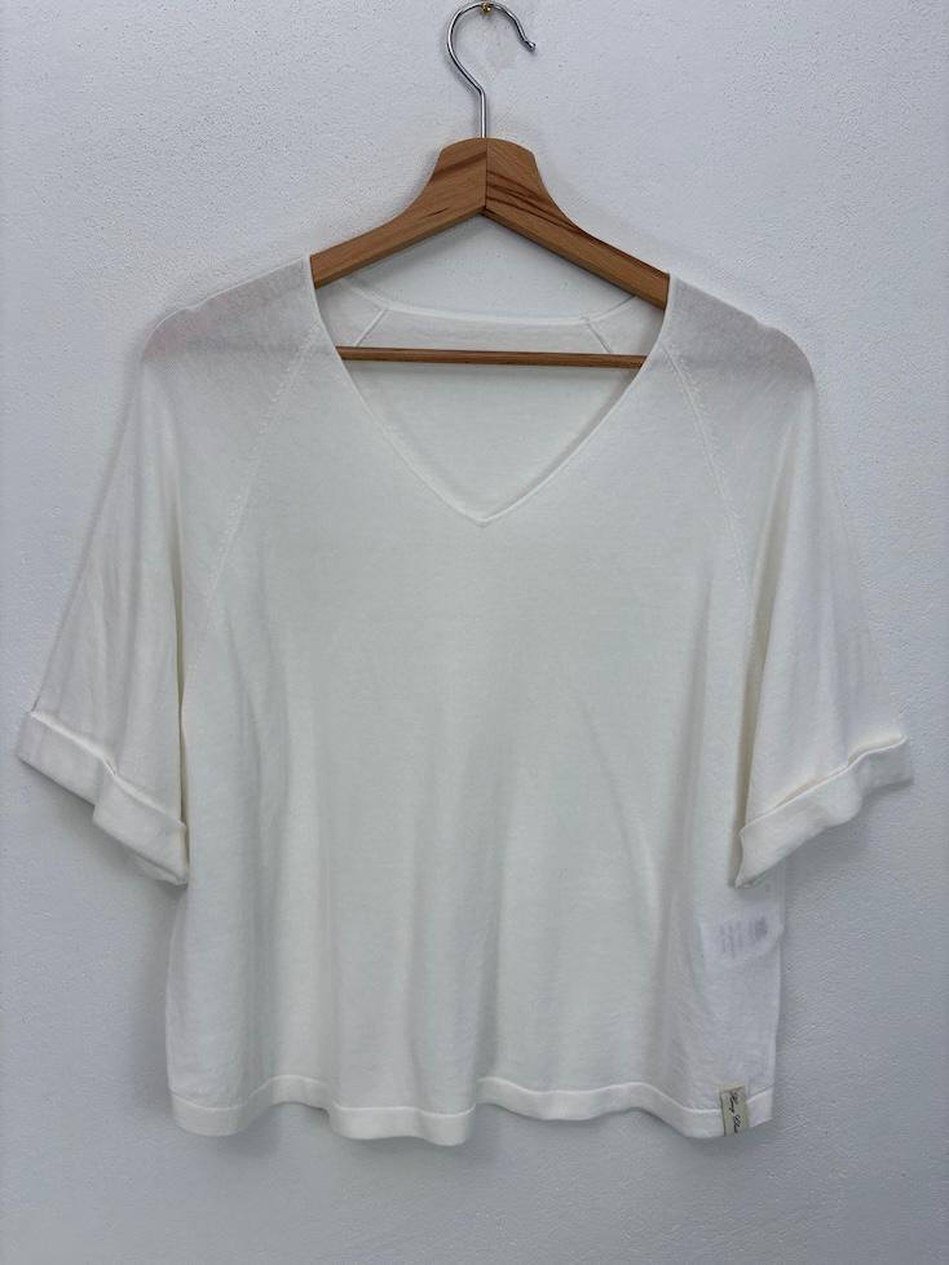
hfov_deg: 53.1
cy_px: 632
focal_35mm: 26
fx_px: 951
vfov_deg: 67.3
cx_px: 474
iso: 40
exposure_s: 1/193
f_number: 1.6
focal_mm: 5.96
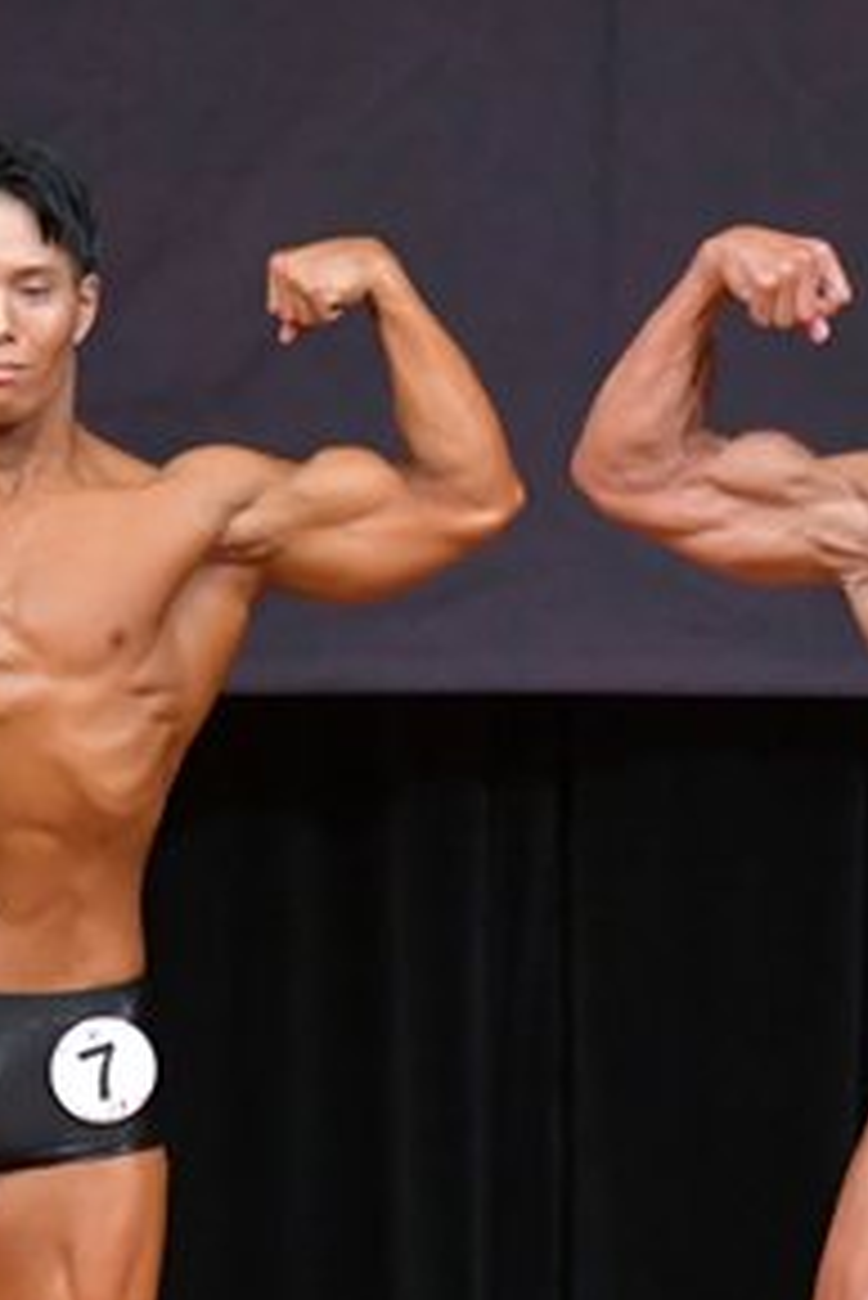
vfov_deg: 2.9
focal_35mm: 723
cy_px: 1116
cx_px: 569
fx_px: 26115
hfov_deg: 1.9
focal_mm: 180
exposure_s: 1/400
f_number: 5.6
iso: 5000
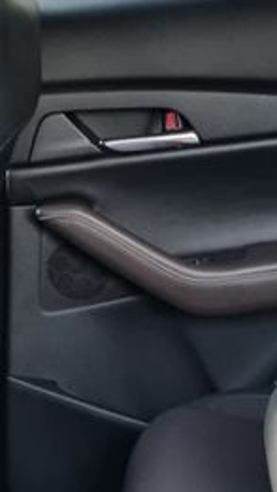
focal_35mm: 111
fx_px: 1448
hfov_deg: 10.4
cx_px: 467
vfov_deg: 18.9
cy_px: 454
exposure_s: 1/24
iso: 800
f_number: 1.8
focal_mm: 5.4
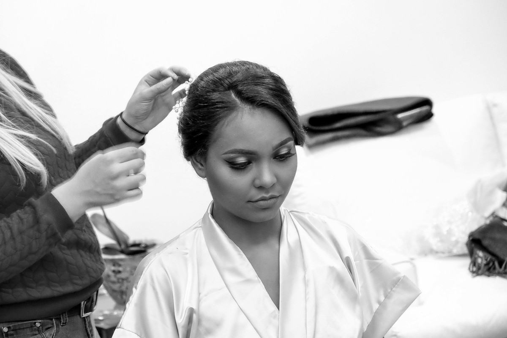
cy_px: 169
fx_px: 1169
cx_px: 254
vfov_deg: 16.5
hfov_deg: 24.5
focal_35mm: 83
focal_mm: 55
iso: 4000
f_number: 4
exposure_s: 1/80
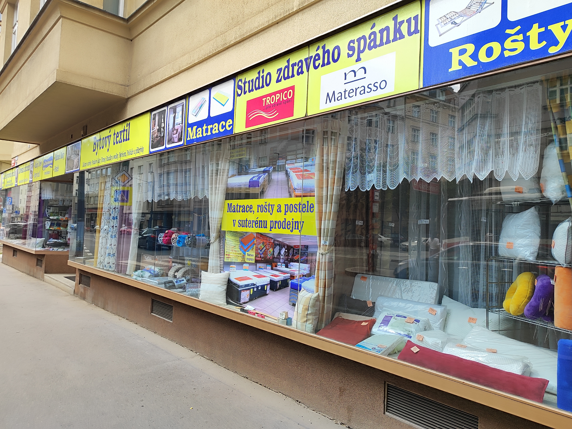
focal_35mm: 24
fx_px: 397
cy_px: 214
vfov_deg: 56.8
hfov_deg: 71.6
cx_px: 286
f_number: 1.89
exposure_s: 1/211
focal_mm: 5.89
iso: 50
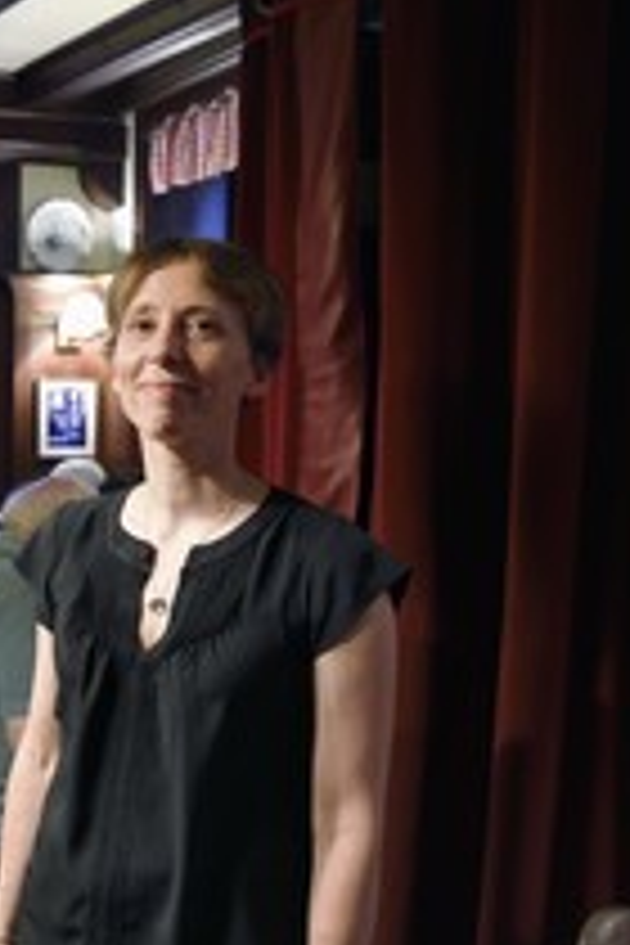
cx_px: -176
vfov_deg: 40.7
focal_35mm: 48
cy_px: 616
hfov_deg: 24.7
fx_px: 1260
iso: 1600
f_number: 5
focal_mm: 24
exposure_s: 1/15
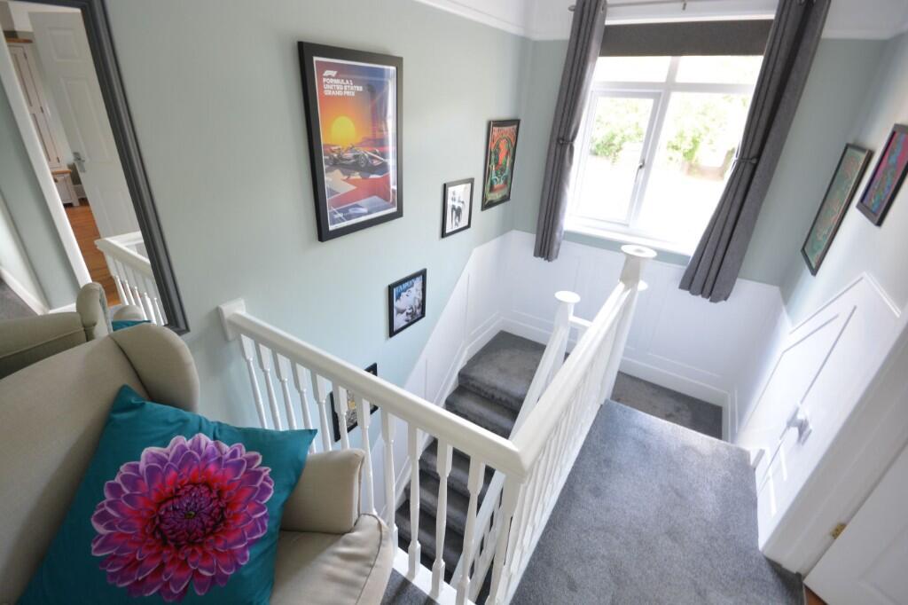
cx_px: 454
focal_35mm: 15
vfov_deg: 77.3
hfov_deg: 100.4
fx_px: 378
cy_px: 302
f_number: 8
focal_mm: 10
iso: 400
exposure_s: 1/4
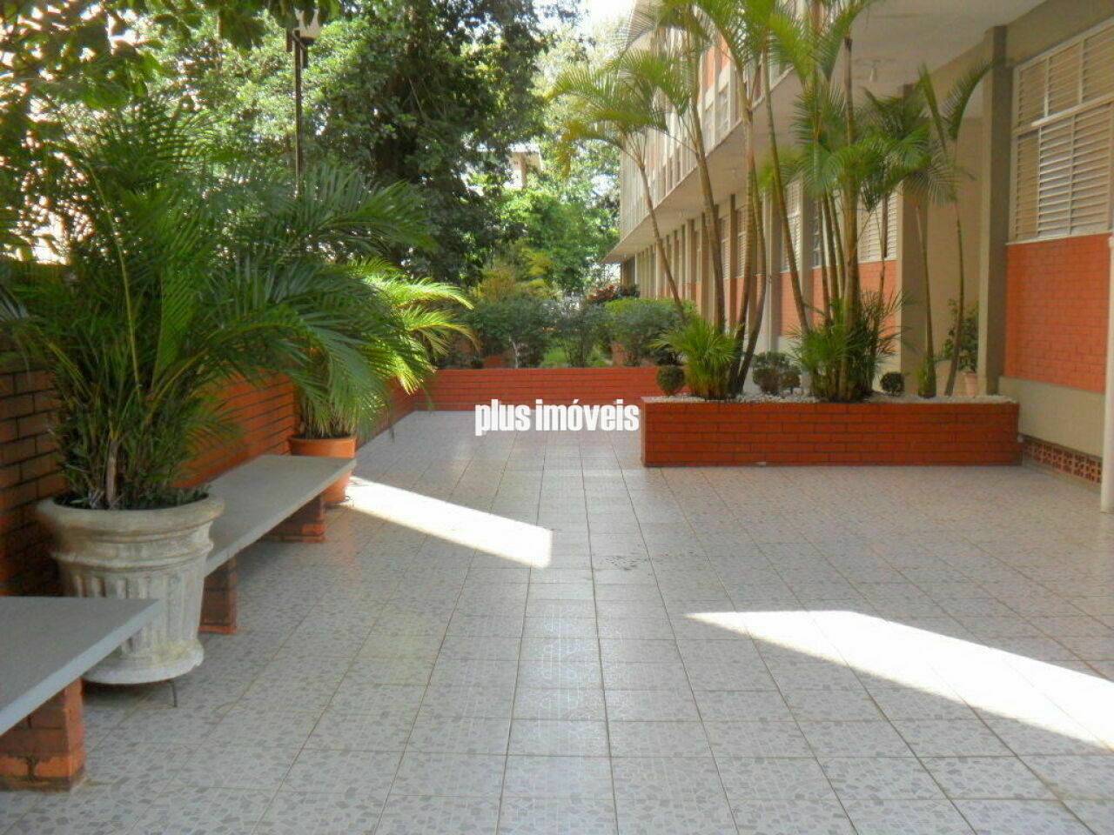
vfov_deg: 40.7
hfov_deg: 52.6
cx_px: 557
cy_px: 418
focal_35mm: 35
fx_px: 1126
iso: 80
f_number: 3
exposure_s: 1/250
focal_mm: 6.3
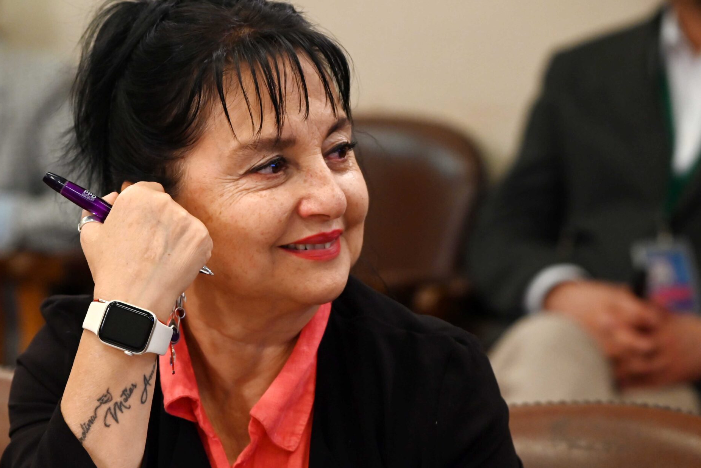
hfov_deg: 8.3
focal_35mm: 249
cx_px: 275
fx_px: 4849
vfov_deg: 5.5
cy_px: 190
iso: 2000
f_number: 5.6
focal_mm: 180
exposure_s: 1/160
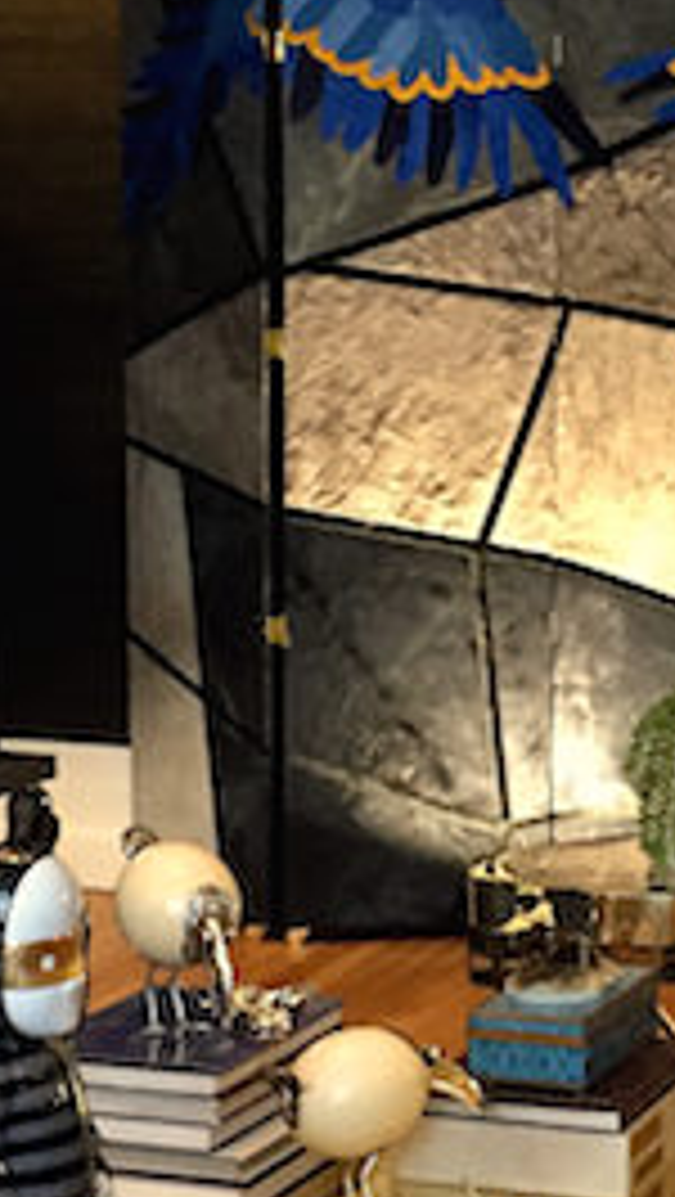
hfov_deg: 12.7
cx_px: 540
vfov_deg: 22.4
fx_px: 3017
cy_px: 720
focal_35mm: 95
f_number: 2.2
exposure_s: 1/15
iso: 400
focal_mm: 4.15
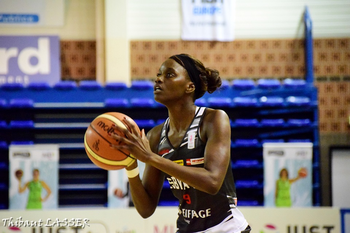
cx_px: 175
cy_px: 116
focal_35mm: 232
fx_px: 2260
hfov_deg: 8.9
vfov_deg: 5.9
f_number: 6.3
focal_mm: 155
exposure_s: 1/500
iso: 12800
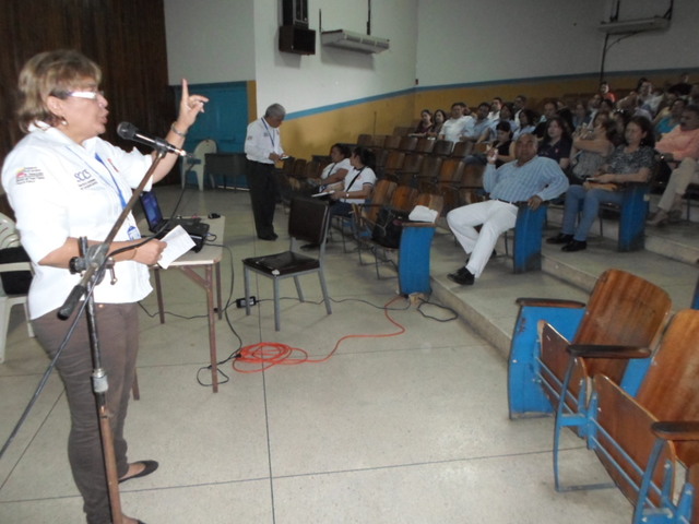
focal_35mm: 25
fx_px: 505
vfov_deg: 54.9
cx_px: 350
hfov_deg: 69.4
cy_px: 262
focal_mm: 4.5
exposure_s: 1/30
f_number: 2.5
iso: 320
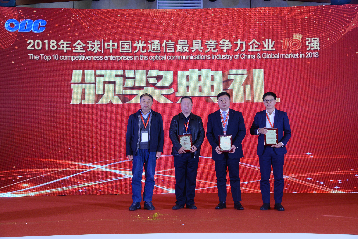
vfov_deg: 26.0
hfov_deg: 38.2
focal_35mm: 52
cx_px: 179
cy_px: 120
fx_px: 517
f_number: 5.6
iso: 1250
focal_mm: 52
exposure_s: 1/60
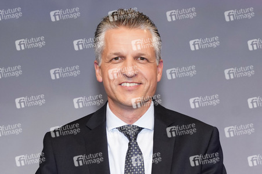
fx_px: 342
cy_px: 87
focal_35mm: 47
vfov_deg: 28.6
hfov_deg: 41.9
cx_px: 131
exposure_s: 1/125
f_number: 5.6
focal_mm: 47
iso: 2000
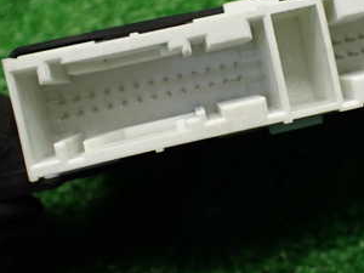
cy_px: 83
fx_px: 631
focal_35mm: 60
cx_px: 245
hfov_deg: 31.9
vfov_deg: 24.3
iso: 320
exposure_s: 1/125
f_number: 2.3
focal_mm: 5.4
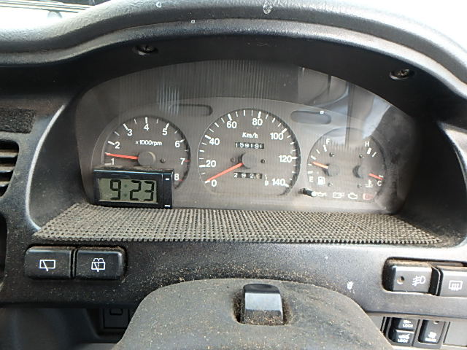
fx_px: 283
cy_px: 175
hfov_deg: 79.0
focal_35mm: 21
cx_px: 234
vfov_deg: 63.4
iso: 200
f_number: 3.5
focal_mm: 3.7
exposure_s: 1/60
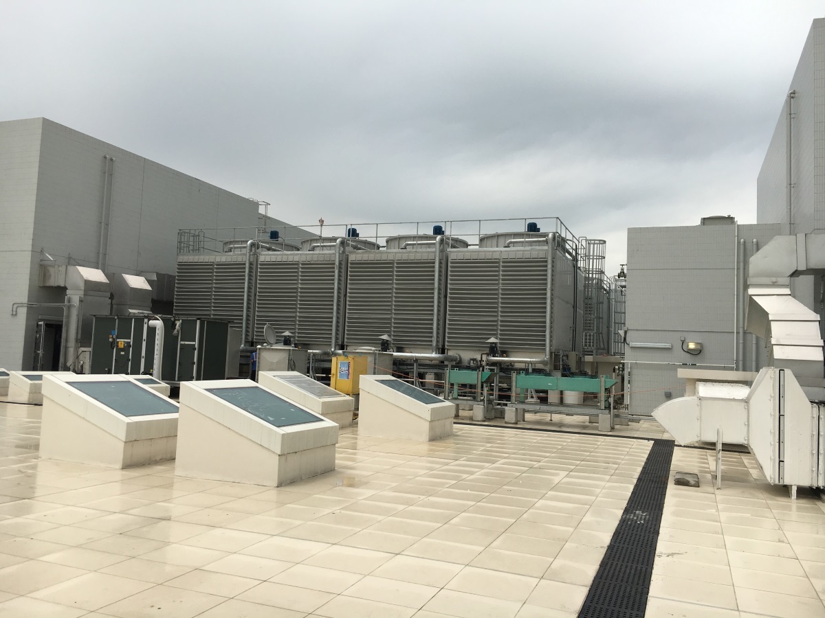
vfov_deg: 48.2
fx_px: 691
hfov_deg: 61.7
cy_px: 309
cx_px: 412
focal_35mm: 29
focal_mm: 4.15
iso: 25
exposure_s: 1/1923
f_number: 2.2
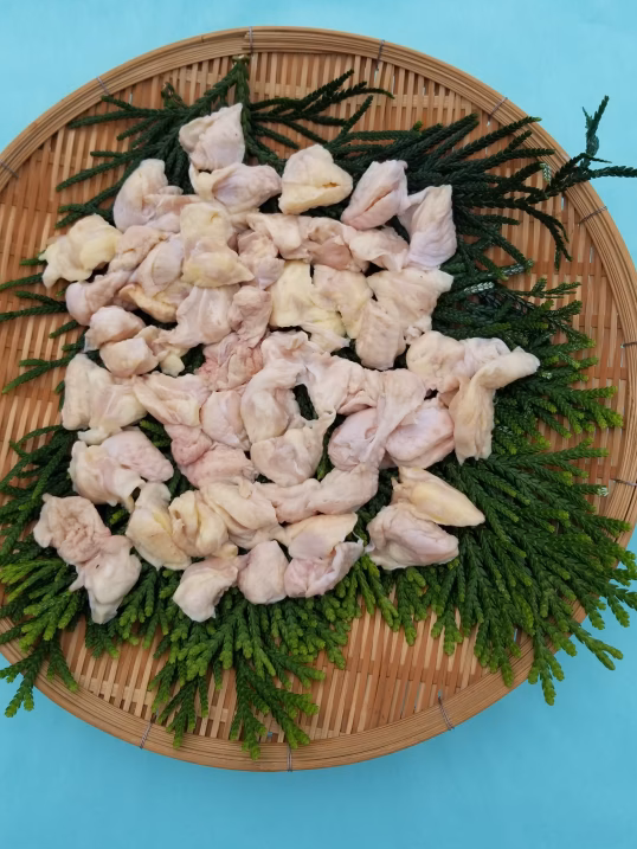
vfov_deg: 61.5
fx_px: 711
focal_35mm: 29
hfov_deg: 48.2
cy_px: 386
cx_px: 289
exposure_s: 1/1172
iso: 50
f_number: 1.7
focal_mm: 4.25
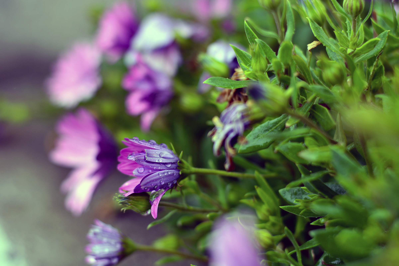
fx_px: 831
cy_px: 133
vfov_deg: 18.2
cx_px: 200
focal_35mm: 75
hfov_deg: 27.0
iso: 100
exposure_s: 1/160
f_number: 2.8
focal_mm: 50
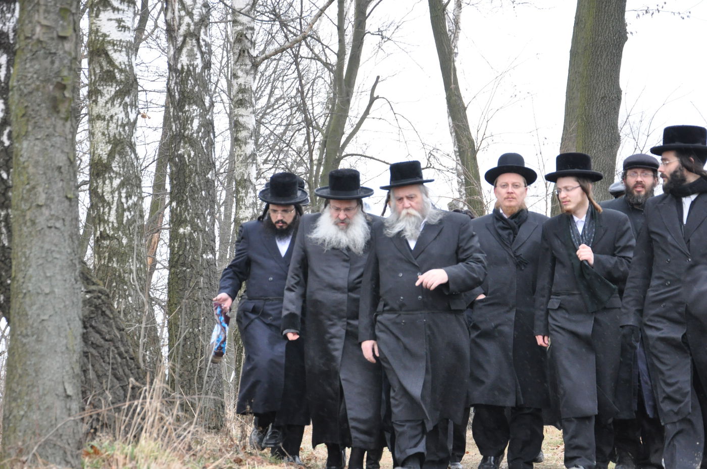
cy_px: 234
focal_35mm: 105
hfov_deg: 19.5
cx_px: 354
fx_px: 2059
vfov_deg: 13.0
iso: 1250
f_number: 5.3
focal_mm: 70
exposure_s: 1/125
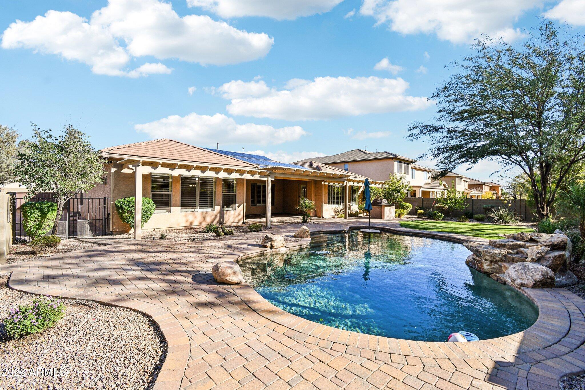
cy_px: 195
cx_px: 292
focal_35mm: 15
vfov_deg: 77.3
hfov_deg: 100.4
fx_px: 244
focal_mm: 10
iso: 100
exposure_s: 1/125
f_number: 8
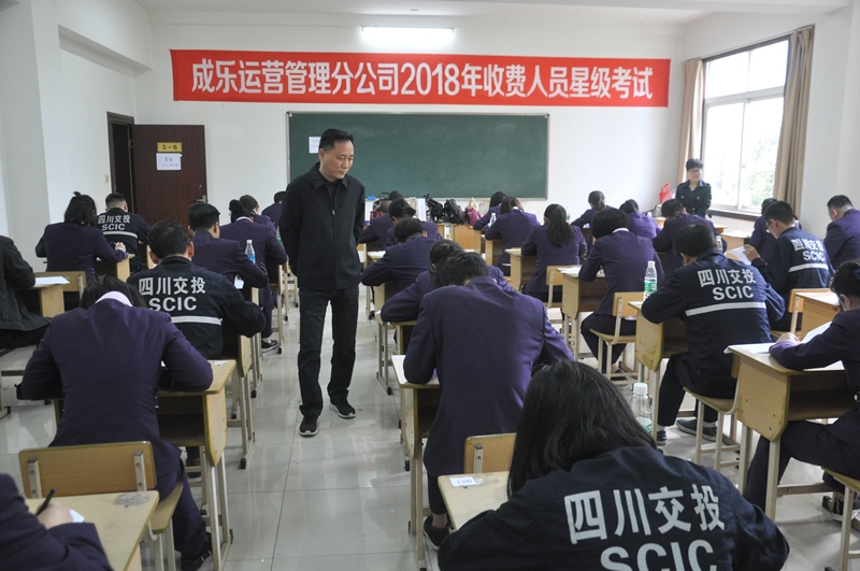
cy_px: 286
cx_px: 430
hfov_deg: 59.6
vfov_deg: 41.6
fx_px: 751
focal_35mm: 32
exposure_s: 1/60
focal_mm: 21
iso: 800
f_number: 4
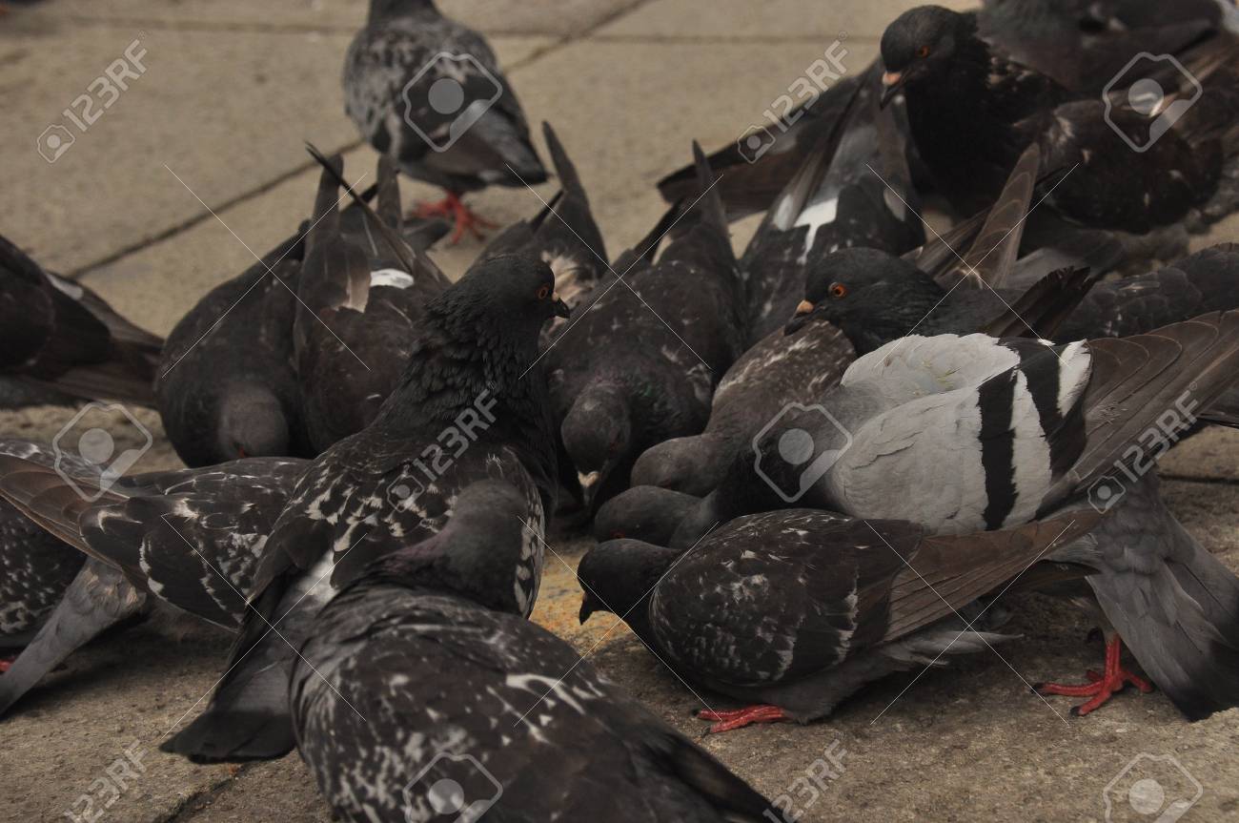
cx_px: 620
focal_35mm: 108
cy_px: 412
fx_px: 3712
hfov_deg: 19.0
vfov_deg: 12.6
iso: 640
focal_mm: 72
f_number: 8
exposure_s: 1/400
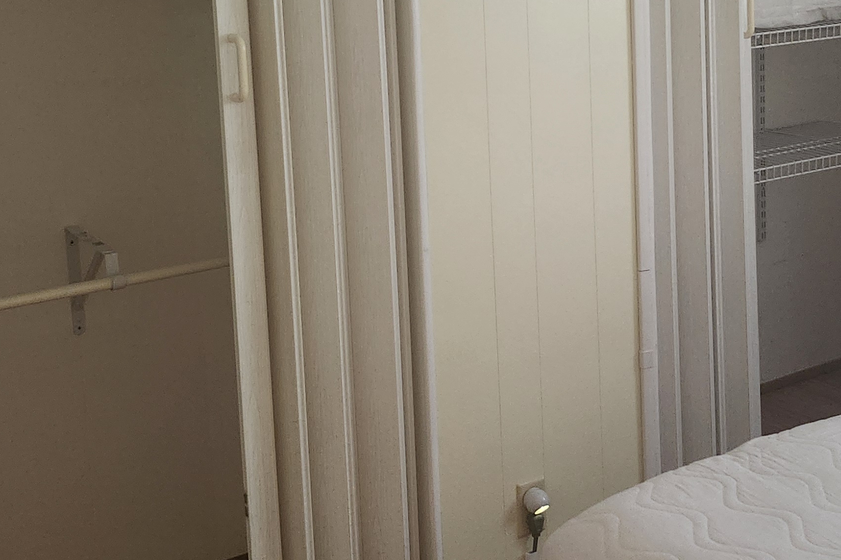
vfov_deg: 23.7
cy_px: 94
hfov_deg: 35.4
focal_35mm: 56
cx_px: 529
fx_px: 1308
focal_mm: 5.54
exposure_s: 1/60
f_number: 1.8
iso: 800
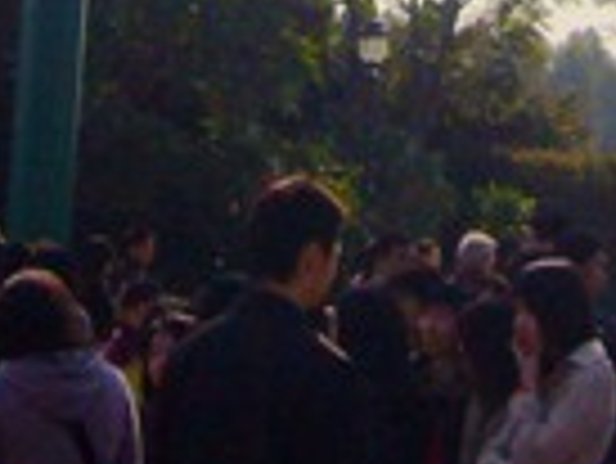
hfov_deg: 11.9
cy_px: -550
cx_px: 656
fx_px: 2903
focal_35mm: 163
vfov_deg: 8.5
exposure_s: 1/2000
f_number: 5.6
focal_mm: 5.8
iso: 80
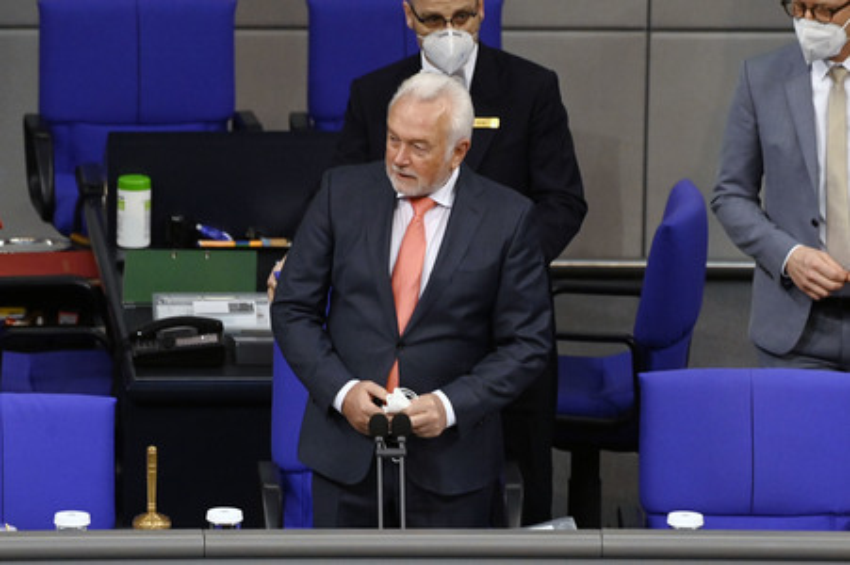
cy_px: 282
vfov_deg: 4.0
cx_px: 425
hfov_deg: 6.1
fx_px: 8022
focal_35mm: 340
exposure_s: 1/250
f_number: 5.6
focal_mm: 340
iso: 8000
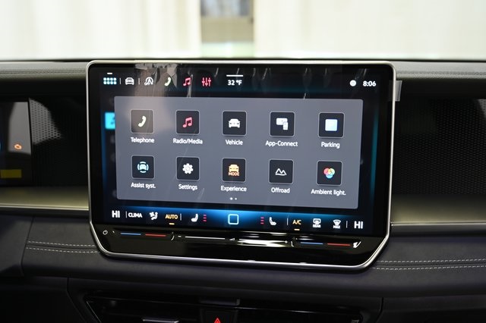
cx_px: 243
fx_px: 472
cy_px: 162
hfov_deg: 54.5
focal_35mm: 35
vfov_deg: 37.8
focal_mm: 35
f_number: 5
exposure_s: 1/30
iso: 640
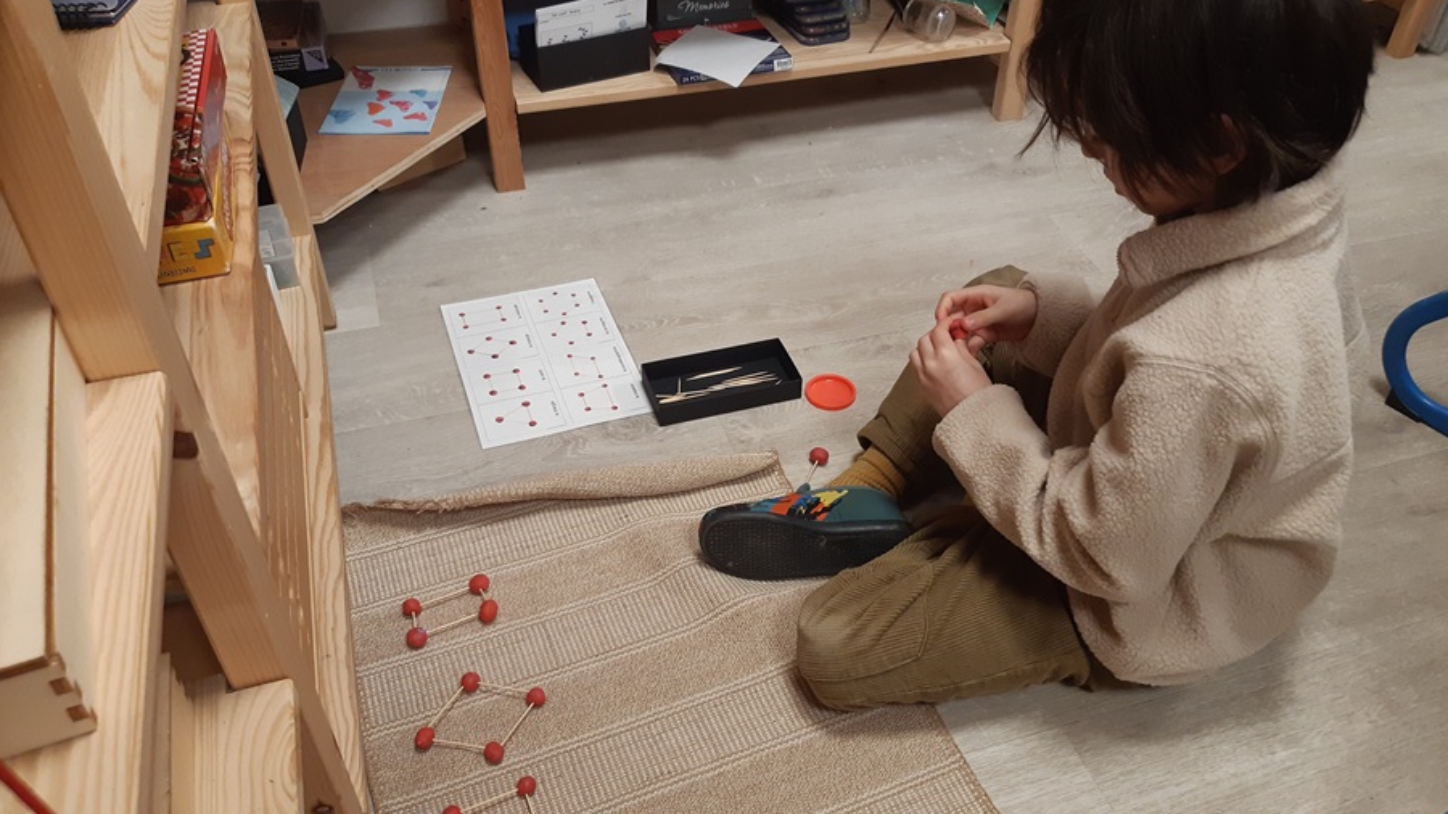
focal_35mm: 29
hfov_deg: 66.1
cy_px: 405
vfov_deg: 40.2
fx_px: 1113
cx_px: 722
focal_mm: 3.92
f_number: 1.7
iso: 125
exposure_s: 1/50
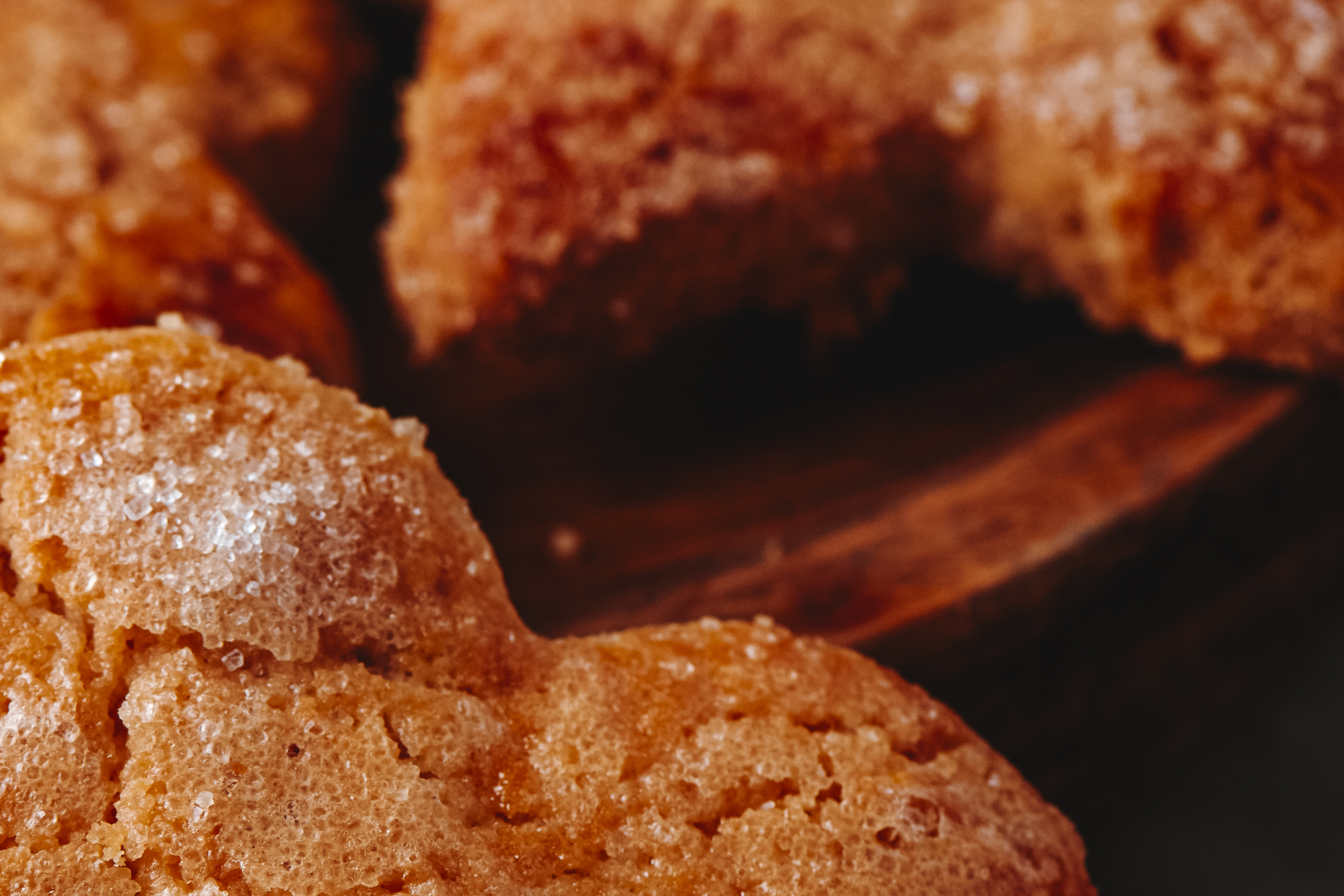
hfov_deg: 7.1
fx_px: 10863
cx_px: 297
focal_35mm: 291
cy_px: 936
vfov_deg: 4.7
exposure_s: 1/200
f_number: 8
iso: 200
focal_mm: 105
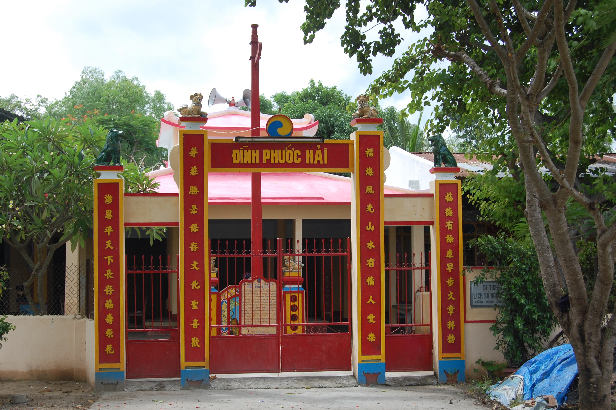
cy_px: 211
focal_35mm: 61
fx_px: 1043
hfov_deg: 32.9
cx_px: 296
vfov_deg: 22.2
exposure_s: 1/200
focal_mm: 38
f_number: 7.1
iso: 200
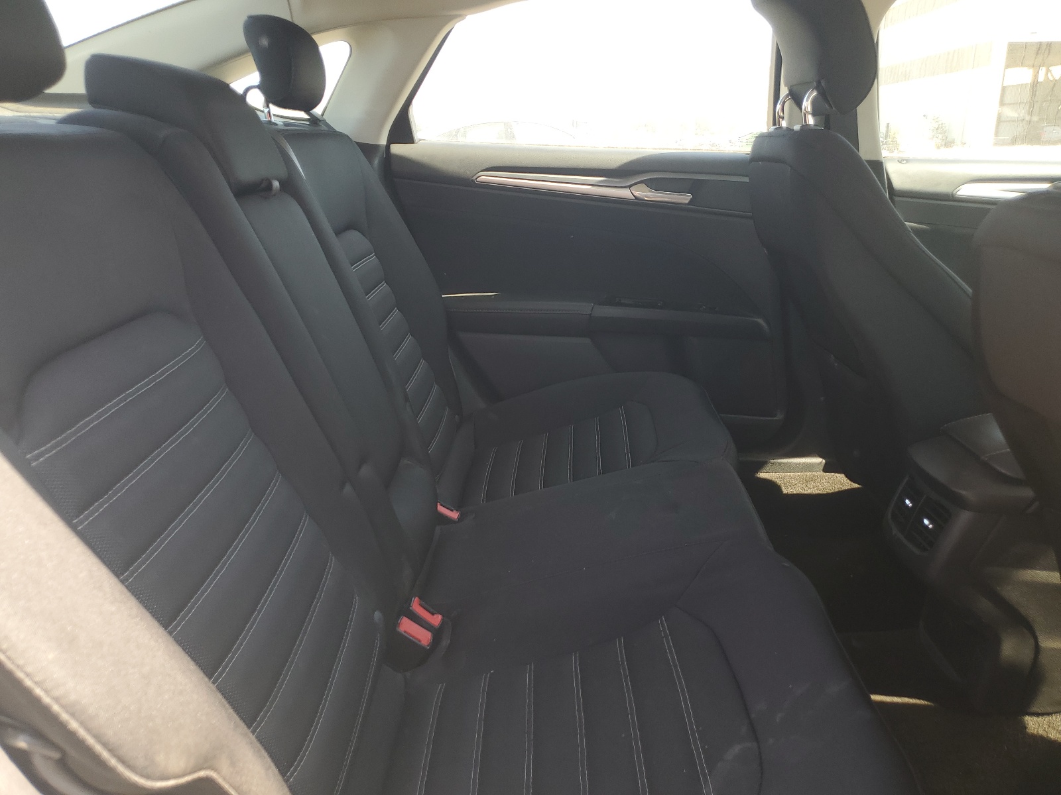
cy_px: 398
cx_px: 530
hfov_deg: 67.3
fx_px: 797
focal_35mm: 26
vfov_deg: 53.1
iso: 50
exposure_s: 1/192
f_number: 1.5
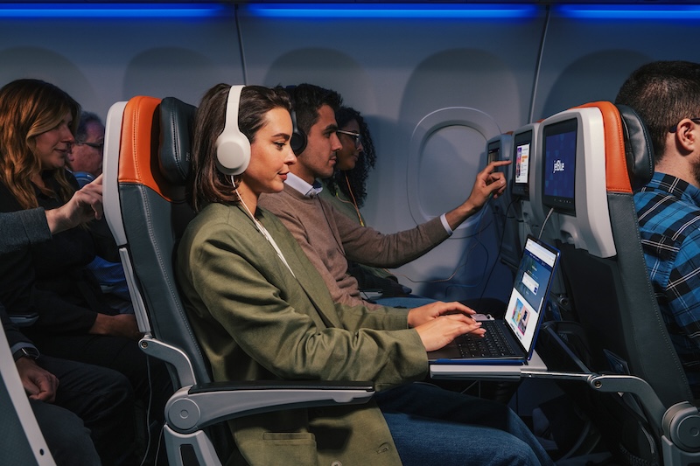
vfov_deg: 36.9
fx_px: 700
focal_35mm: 36
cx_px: 350
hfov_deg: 53.1
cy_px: 233
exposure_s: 1/80
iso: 800
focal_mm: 36
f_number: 10
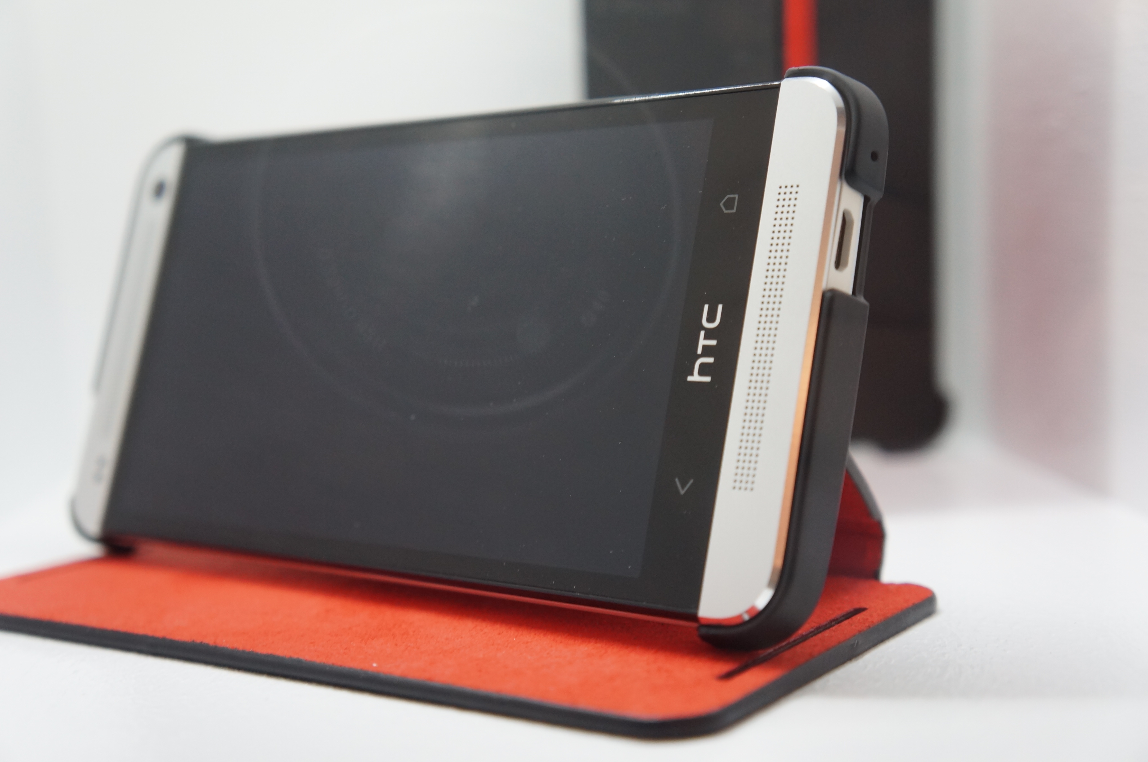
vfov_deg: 28.0
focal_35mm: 48
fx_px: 1528
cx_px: 574
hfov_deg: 41.2
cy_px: 381
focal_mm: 32
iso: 1250
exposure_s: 1/60
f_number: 4
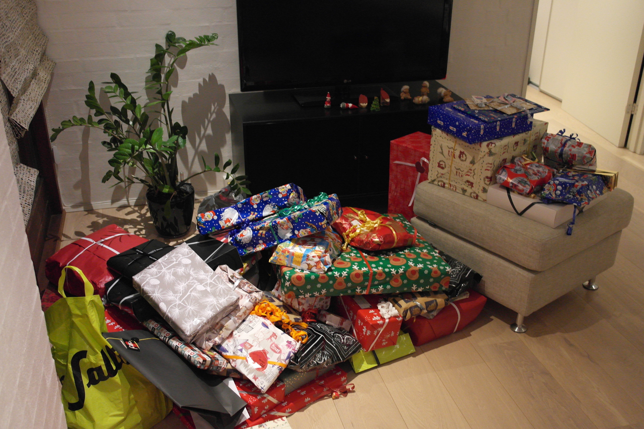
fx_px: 644
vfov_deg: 36.9
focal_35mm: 36
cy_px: 214
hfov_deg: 53.1
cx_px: 322
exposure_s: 1/15
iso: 1600
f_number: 4
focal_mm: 24
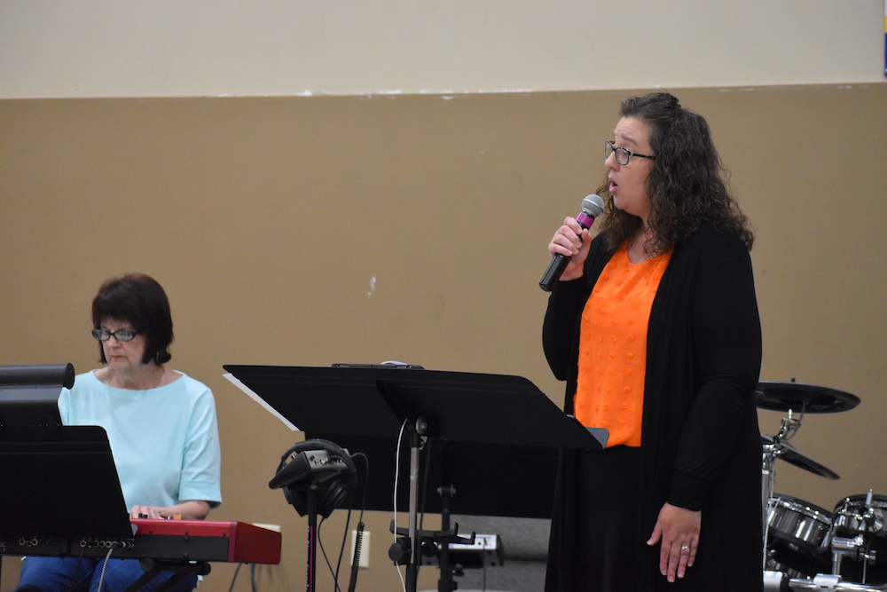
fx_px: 3770
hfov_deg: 13.4
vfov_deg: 9.0
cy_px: 296
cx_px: 444
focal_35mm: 153
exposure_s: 1/250
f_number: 4.8
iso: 4000
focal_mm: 102
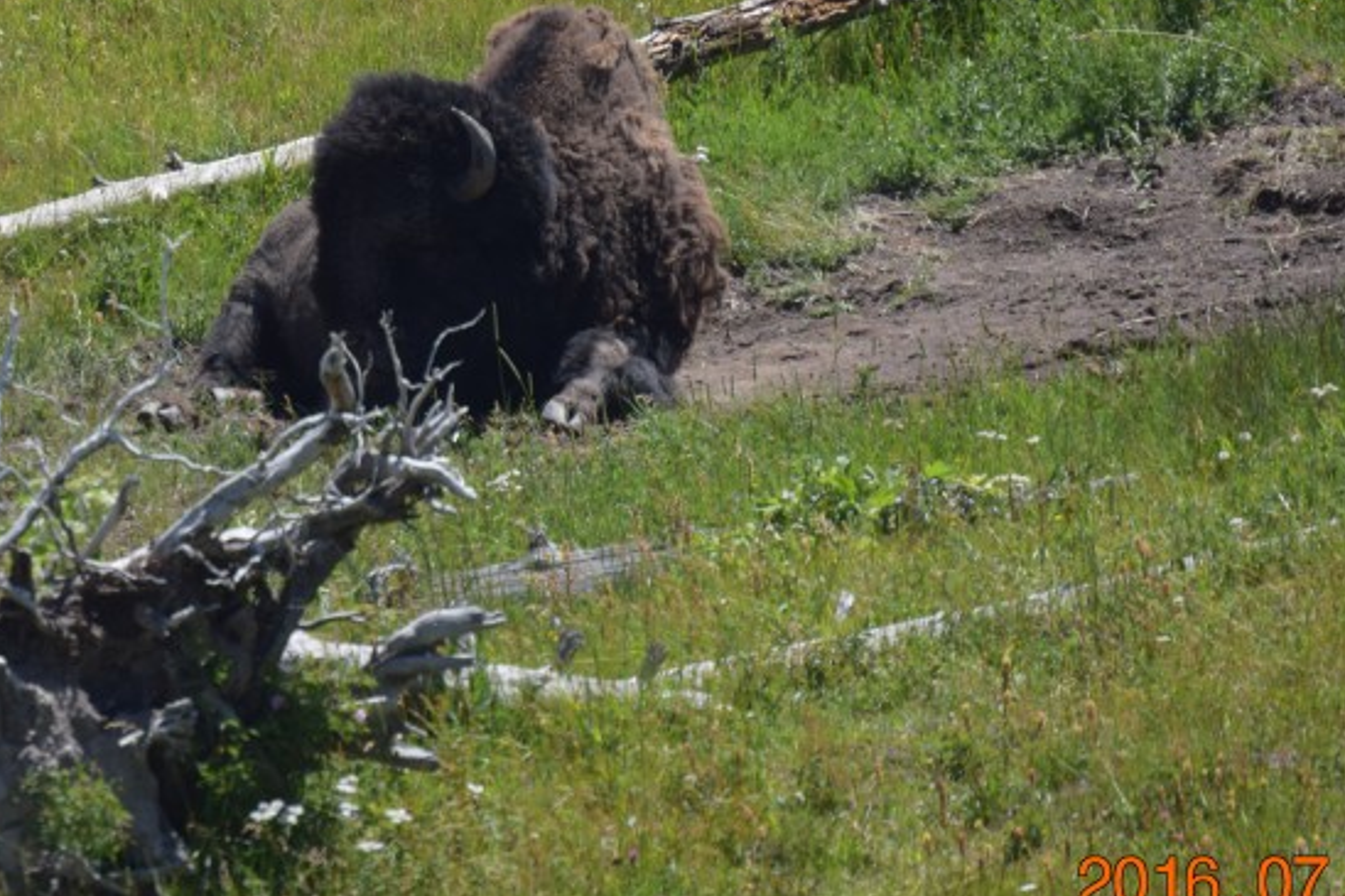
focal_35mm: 561
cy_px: 172
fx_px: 20952
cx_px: 417
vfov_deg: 2.4
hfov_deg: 3.7
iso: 200
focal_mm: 200
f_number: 5.6
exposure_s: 1/800
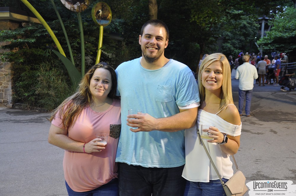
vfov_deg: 31.8
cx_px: 148
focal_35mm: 42
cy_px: 98
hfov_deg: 46.5
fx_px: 345
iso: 400
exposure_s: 1/20
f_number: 4
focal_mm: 28
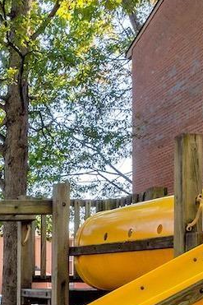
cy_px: 257
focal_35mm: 67
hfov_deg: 19.4
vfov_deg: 29.2
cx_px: -21
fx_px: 567
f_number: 8
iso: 800
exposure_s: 1/320
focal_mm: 11.5
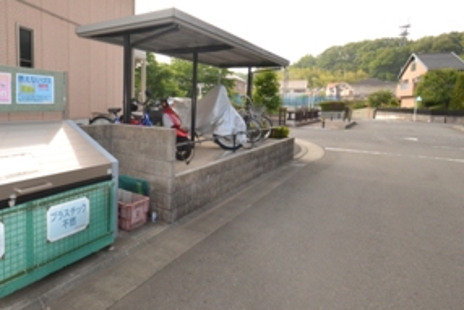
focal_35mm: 21
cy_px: 126
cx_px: 159
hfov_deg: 78.8
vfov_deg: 59.1
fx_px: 271
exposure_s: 1/200
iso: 1600
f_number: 20
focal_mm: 10
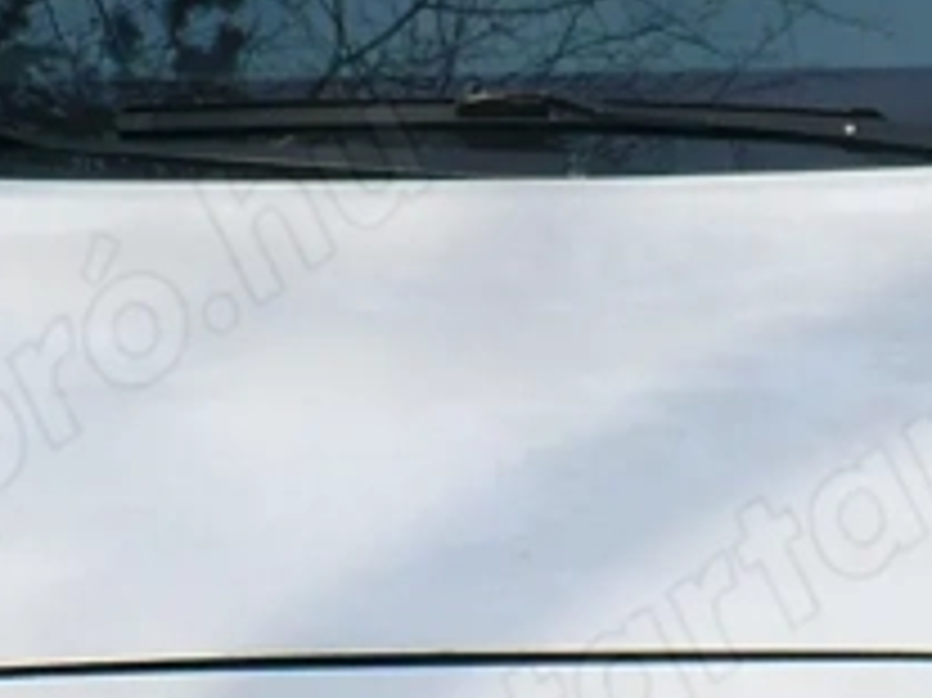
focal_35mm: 179
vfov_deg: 8.3
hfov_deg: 11.1
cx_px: 518
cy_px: 545
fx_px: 4817
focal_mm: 6.1
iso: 100
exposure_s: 1/800
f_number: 2.8
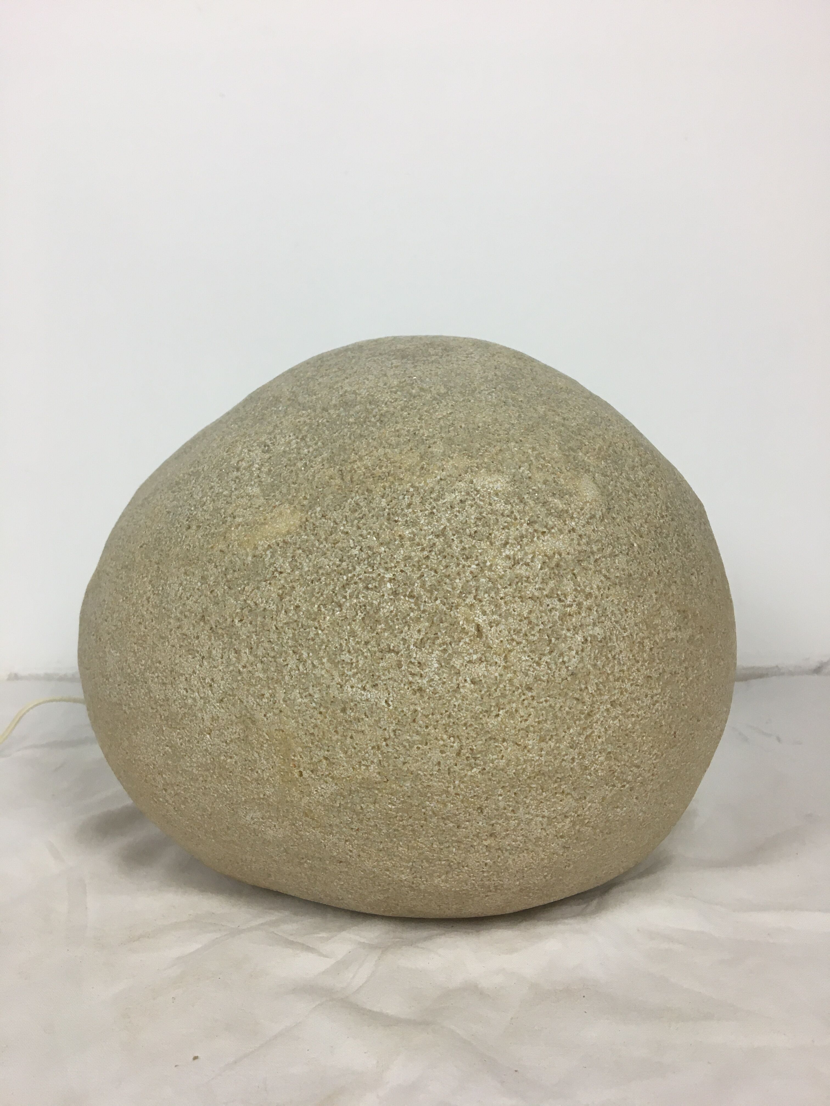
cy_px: 553
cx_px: 415
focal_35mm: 29
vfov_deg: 61.7
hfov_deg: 48.2
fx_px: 927
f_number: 2.2
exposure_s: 1/33
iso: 40
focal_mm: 4.15
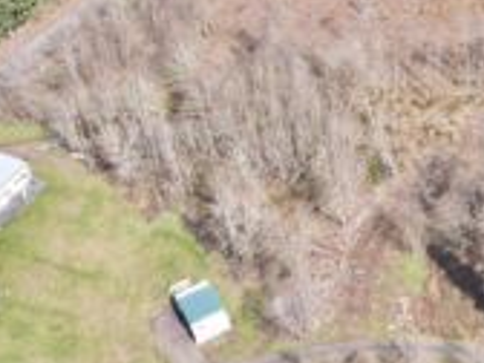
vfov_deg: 24.4
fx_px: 797
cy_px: -9
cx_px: 472
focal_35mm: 57
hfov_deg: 31.5
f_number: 2.8
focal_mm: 4.5
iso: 100
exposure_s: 1/320
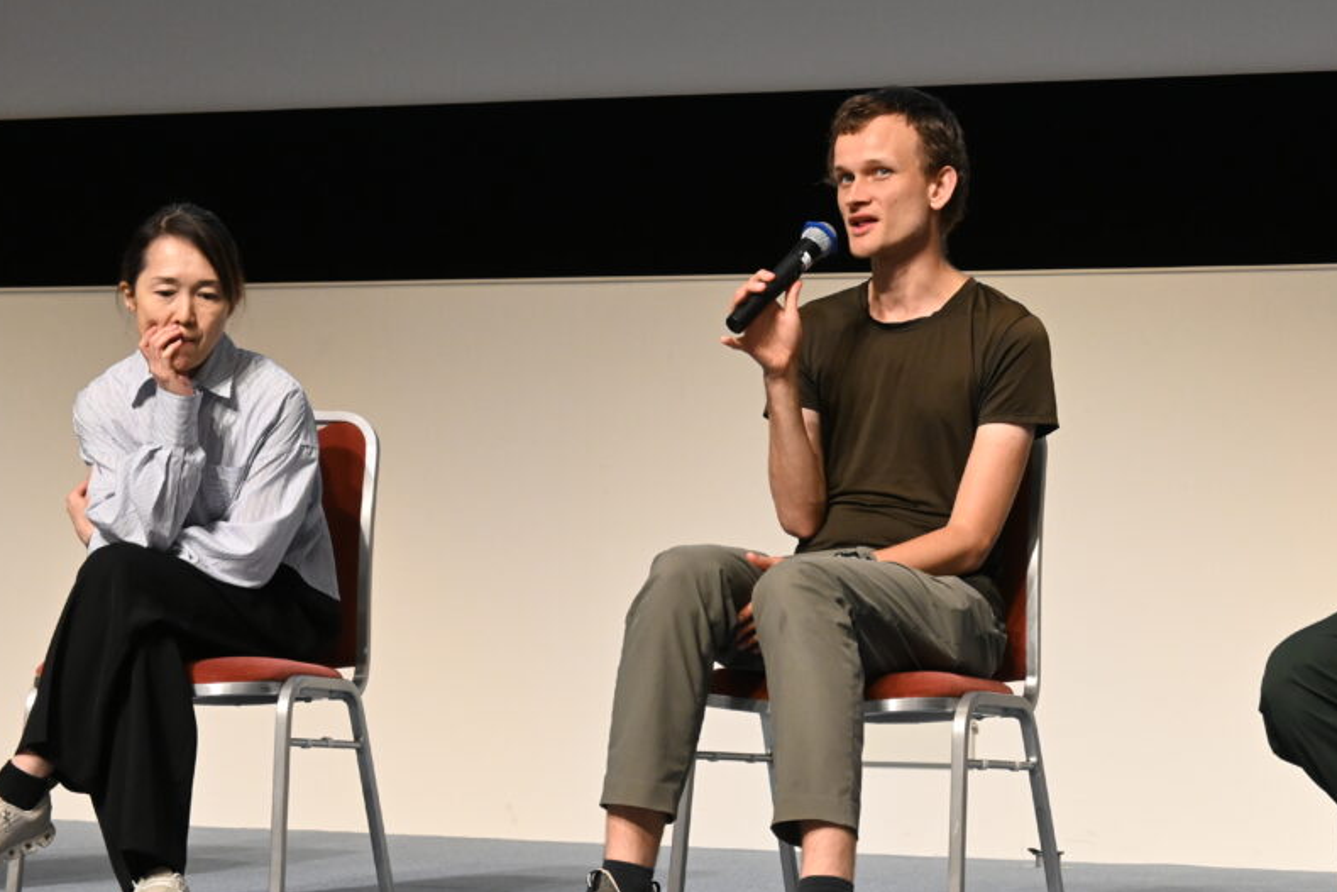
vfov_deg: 14.6
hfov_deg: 21.7
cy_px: 471
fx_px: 3491
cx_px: 787
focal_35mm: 94
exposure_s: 1/80
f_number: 6.3
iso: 1600
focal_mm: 50
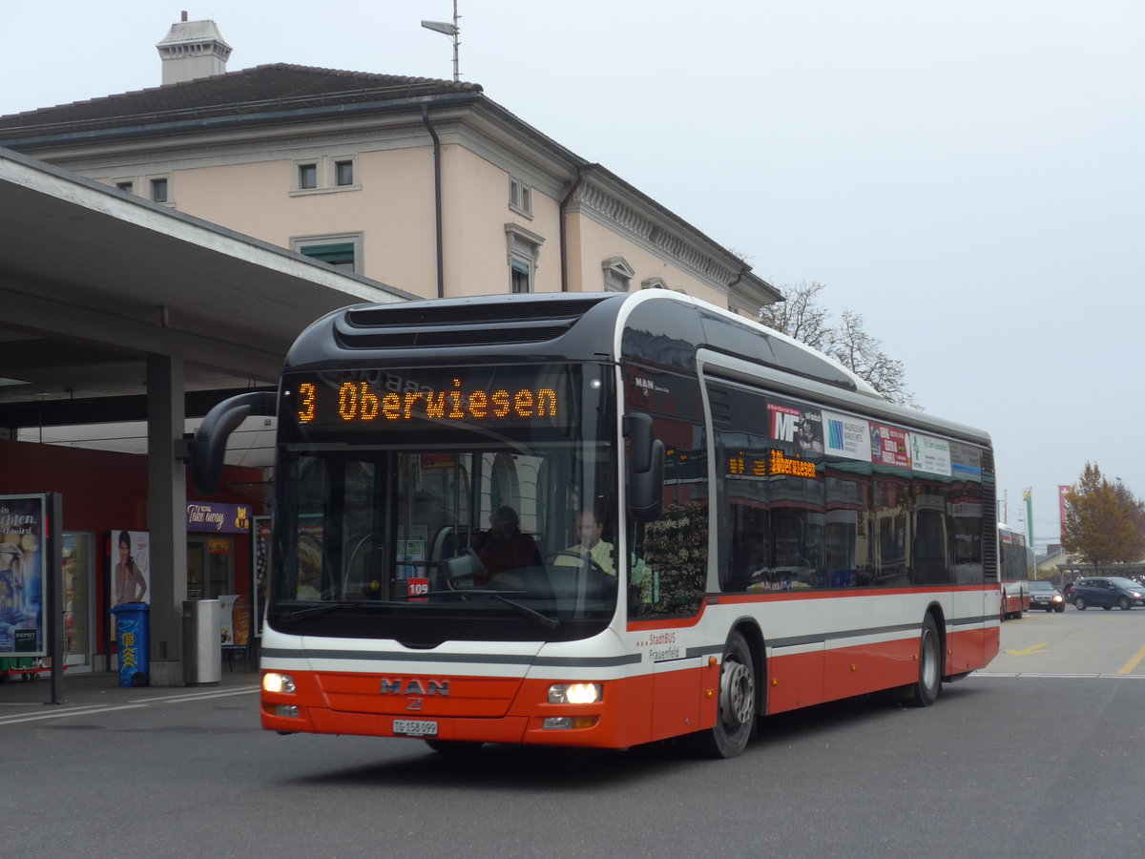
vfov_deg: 23.7
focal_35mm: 62
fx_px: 2051
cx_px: 572
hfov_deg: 31.2
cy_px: 430
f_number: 3.7
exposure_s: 1/160
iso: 80
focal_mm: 12.7
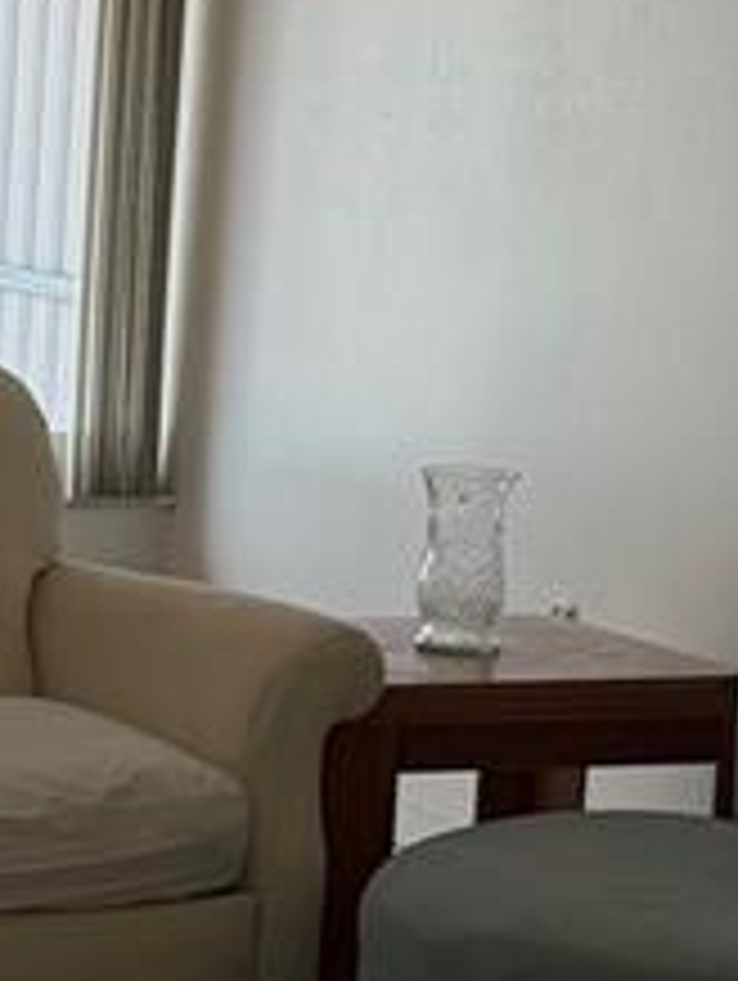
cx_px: -824
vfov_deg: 14.9
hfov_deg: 10.2
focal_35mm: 132
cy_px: 688
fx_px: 3745
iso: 100
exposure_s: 1/329
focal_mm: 6.76
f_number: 1.78
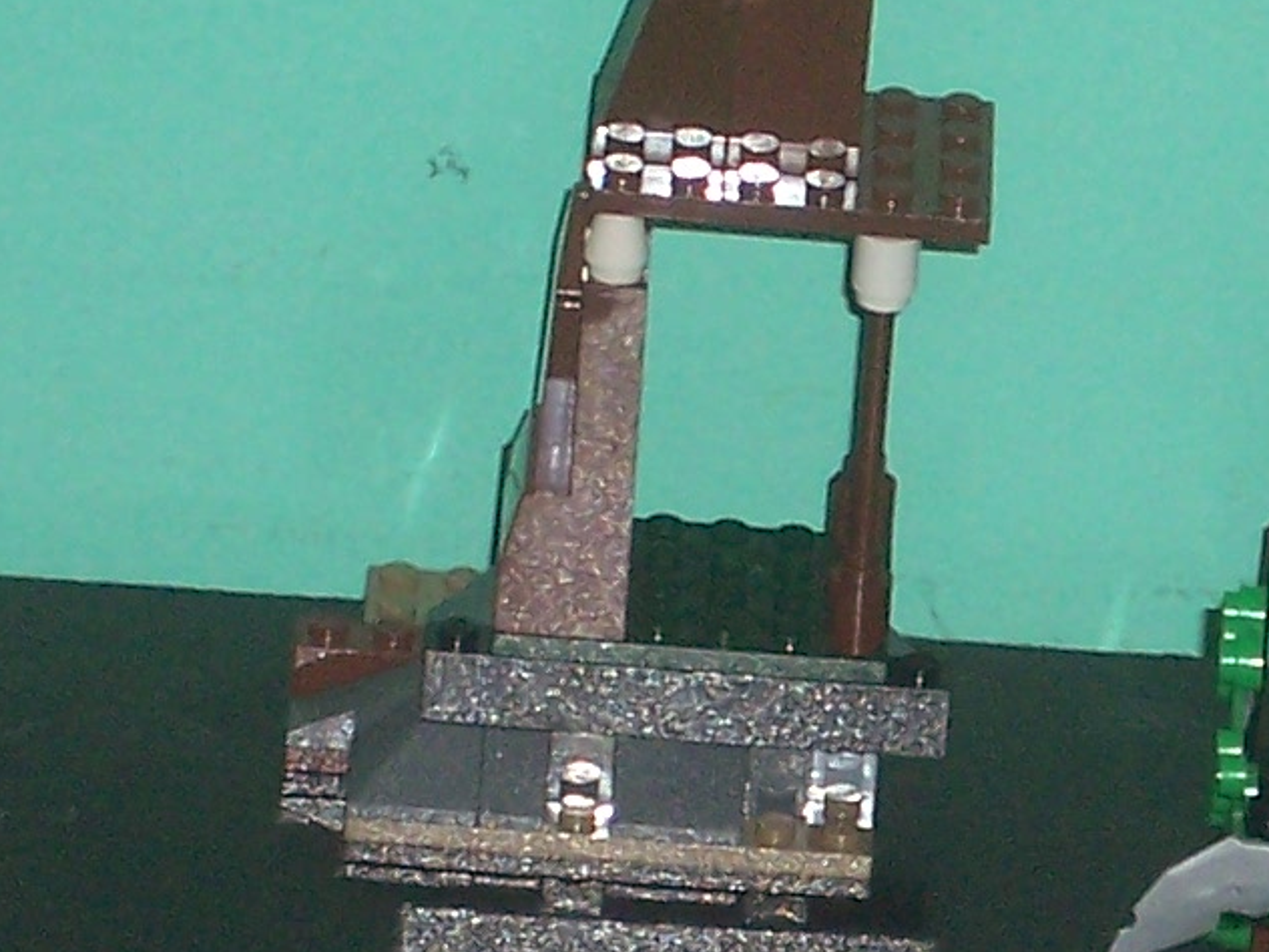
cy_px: 1197
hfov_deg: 4.8
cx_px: 1371
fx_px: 15140
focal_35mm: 413
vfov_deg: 3.6
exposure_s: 1/90
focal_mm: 16.8
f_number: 4.6
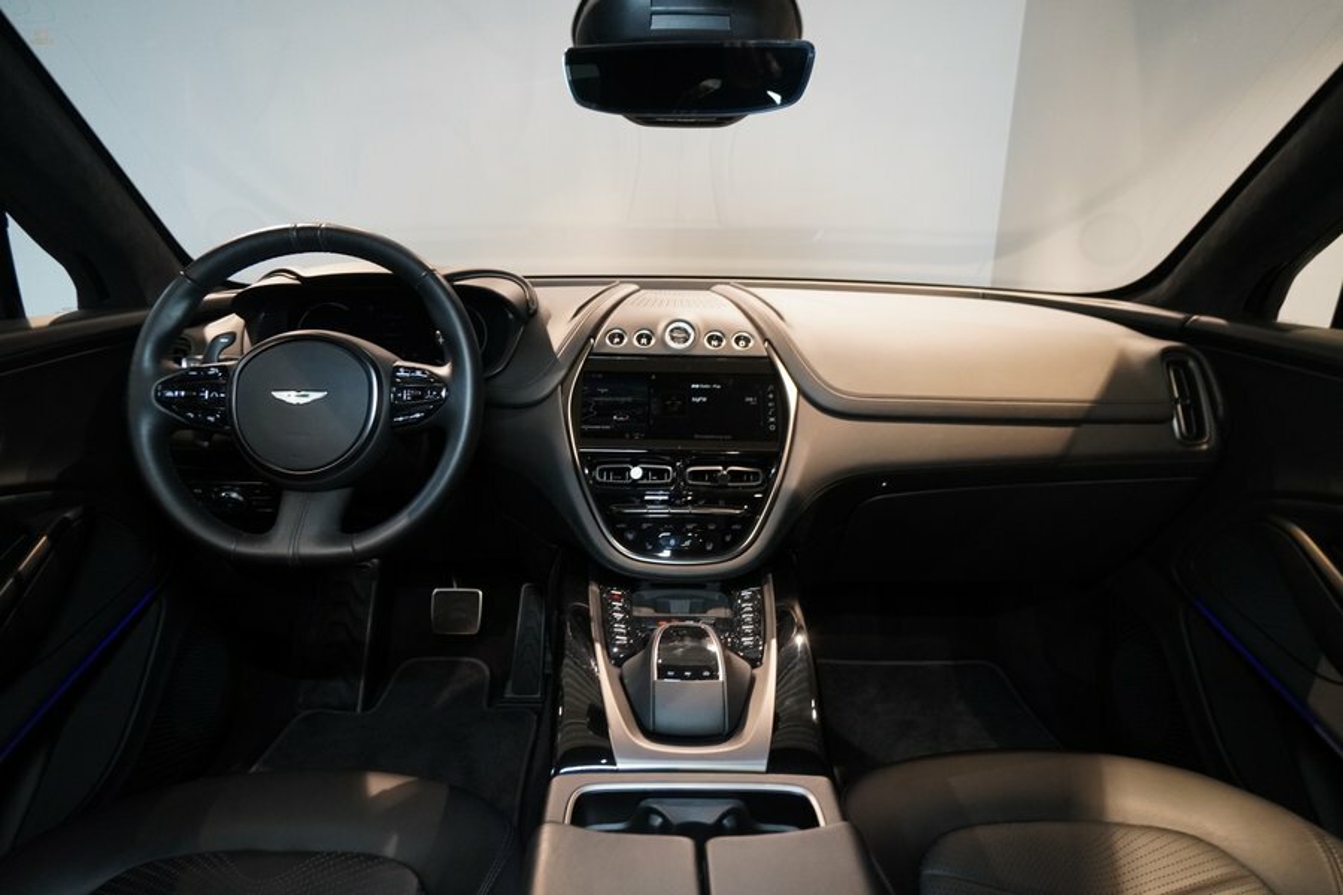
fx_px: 727
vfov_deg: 63.2
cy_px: 448
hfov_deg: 85.4
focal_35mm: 20
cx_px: 672
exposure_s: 1/20
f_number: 4
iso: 2000
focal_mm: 13
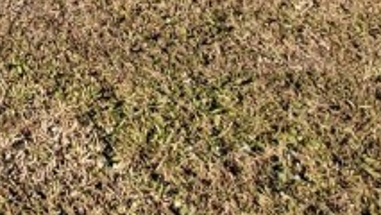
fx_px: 687
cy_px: -355
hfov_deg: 21.6
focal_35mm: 68
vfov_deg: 12.3
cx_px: -283
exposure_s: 1/1559
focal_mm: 2.2
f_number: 2.2
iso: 50
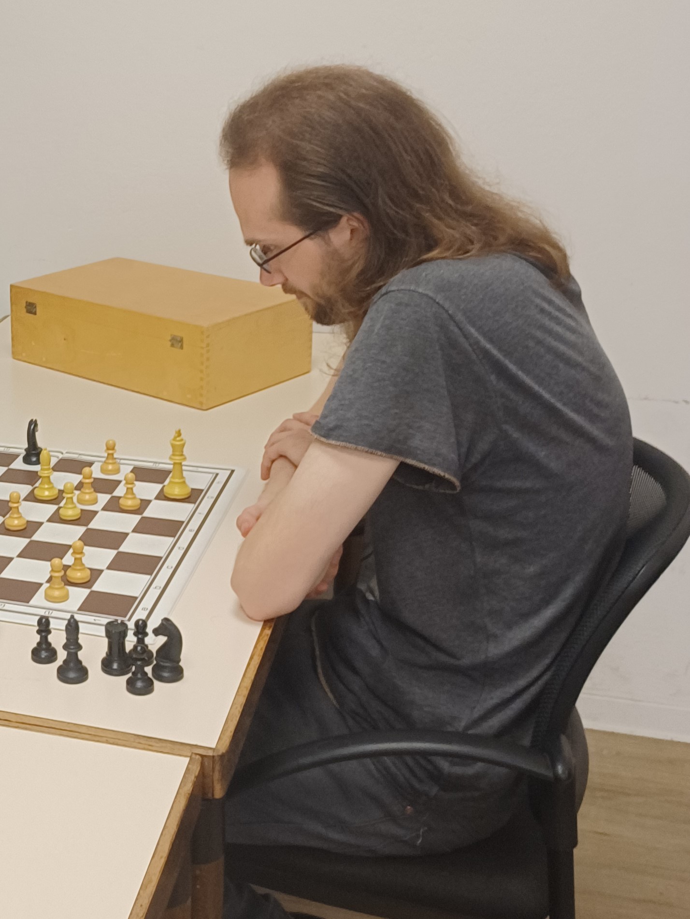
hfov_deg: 54.9
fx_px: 664
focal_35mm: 25
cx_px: 345
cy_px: 460
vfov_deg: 69.4
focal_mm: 4.6
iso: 320
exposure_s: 1/50
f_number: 1.8
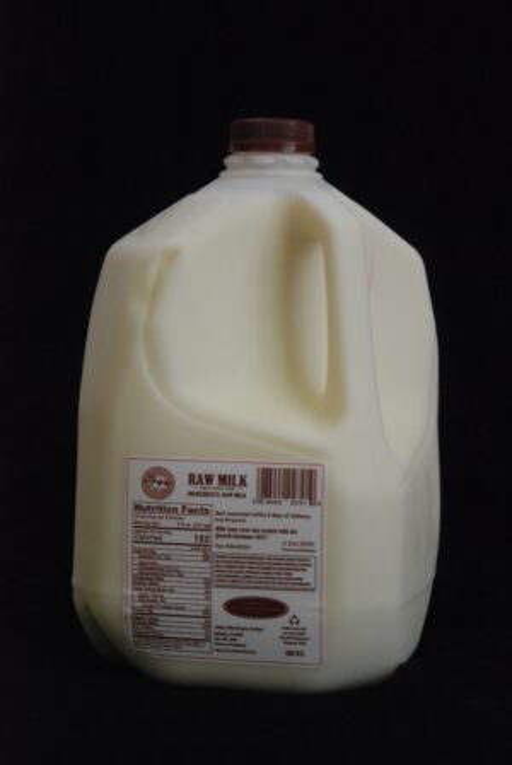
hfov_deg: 13.5
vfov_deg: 20.0
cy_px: 382
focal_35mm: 102
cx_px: 256
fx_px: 2169
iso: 1600
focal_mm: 68
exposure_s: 1/50
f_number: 4.8
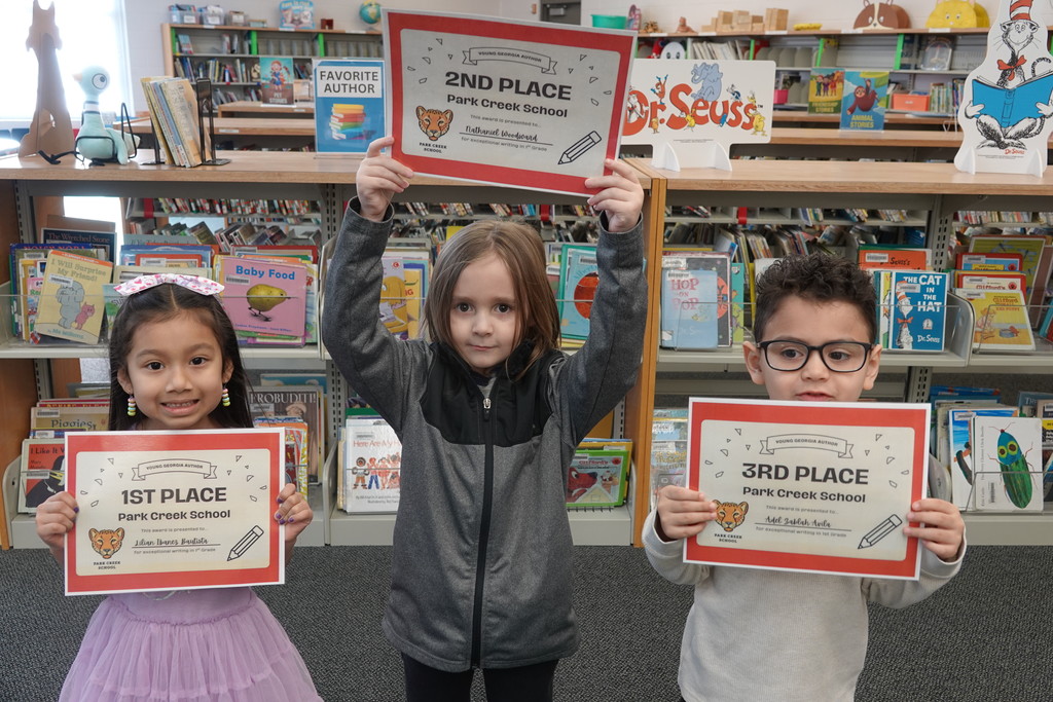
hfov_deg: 55.8
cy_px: 351
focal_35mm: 34
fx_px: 995
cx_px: 526
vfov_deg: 38.9
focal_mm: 12.33
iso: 250
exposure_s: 1/40
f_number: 2.8
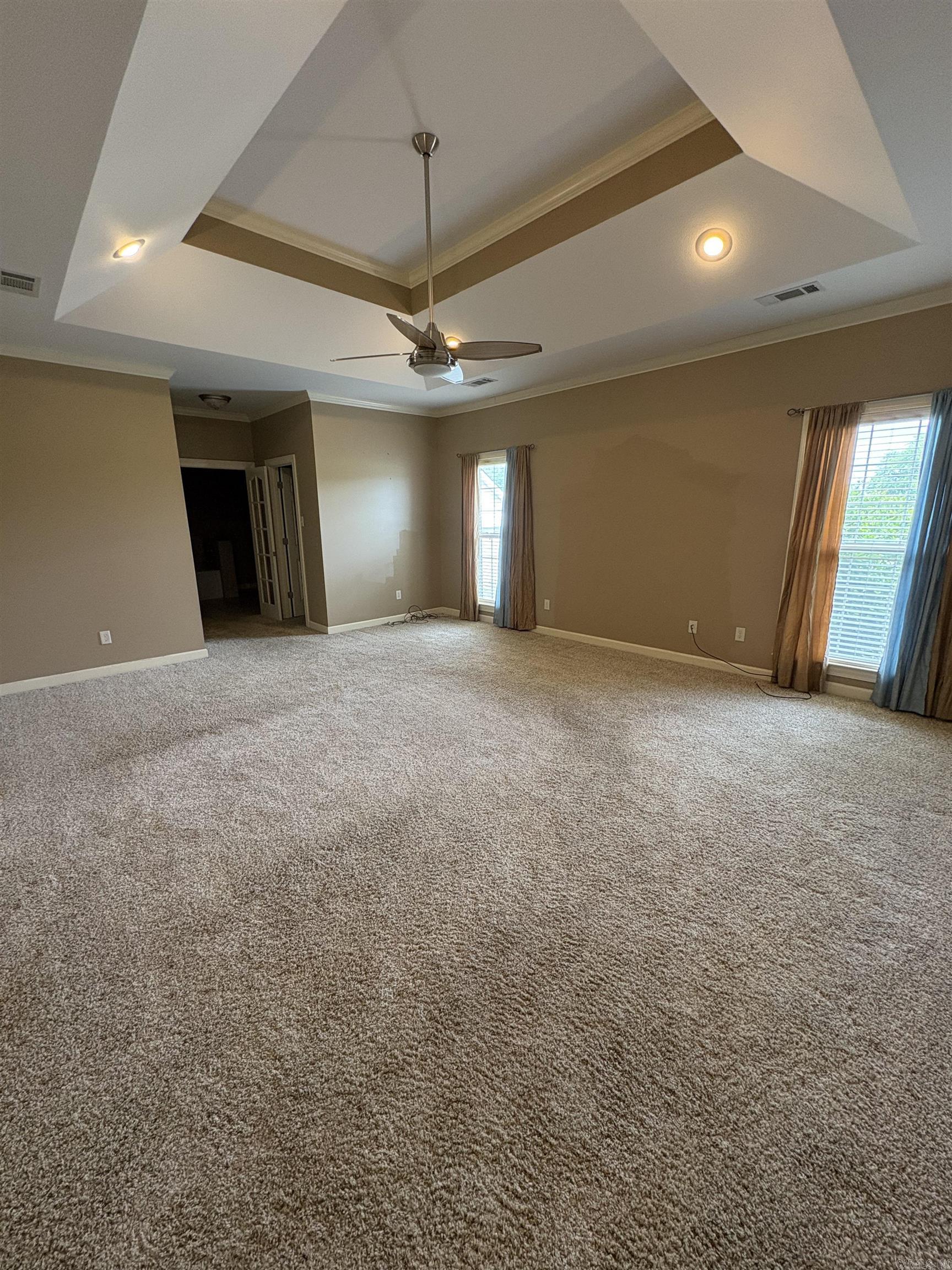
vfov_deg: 102.1
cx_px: 476
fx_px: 513
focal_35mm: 14
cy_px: 635
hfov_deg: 85.7
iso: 250
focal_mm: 2.22
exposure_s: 1/60
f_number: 2.2
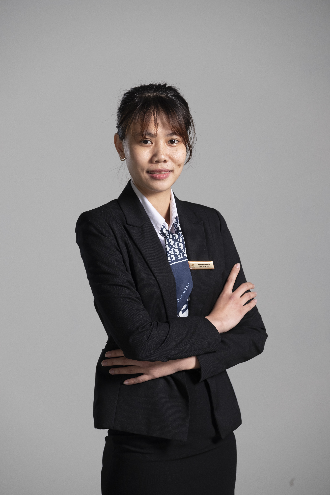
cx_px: 165
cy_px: 248
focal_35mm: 143
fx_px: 1966
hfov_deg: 9.6
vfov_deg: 14.3
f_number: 4
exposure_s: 1/160
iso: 200
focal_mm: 94.5
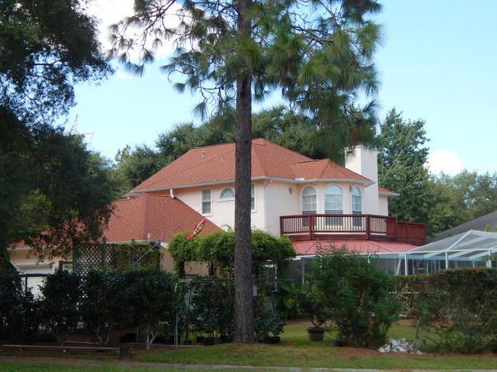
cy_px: 186
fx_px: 876
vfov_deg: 24.0
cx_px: 248
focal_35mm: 61
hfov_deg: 31.7
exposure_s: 1/400
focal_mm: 10.9
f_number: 4
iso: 125
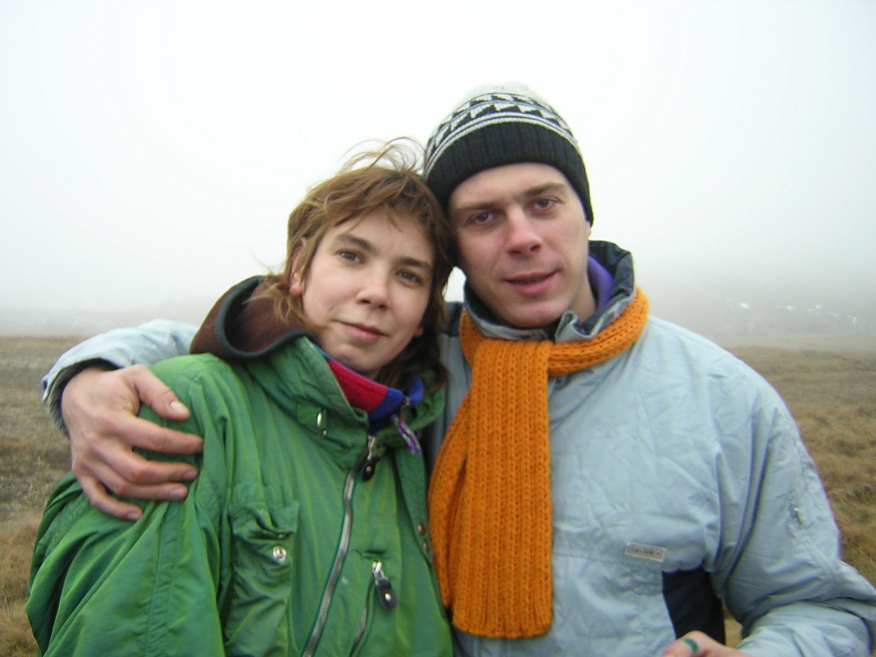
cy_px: 328
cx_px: 438
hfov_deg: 51.4
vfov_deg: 39.7
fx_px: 911
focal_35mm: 36
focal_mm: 4.7
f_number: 2.6
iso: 100
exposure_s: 1/38.9
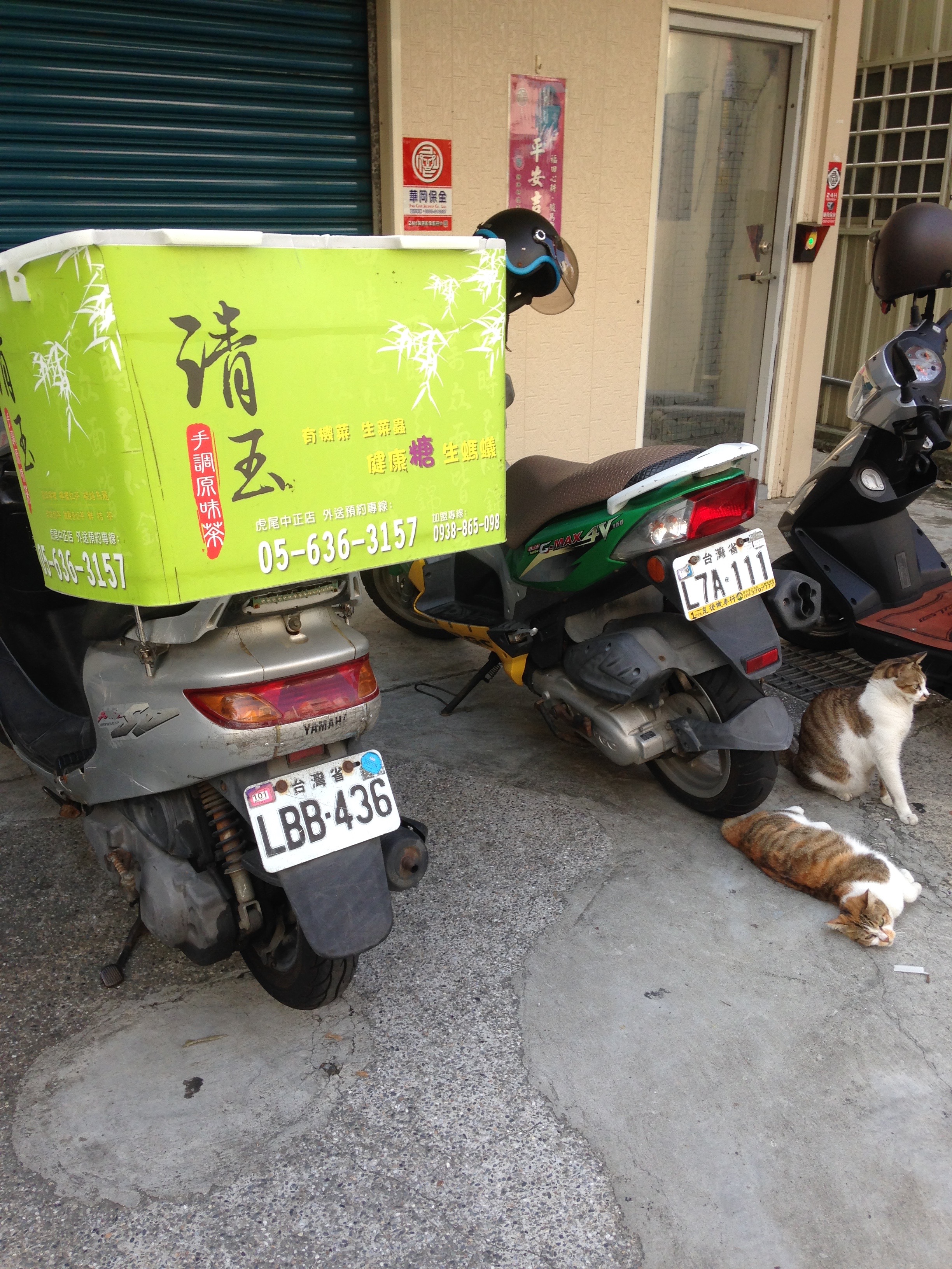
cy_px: 634
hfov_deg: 42.9
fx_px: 1210
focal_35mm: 33
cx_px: 476
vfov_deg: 55.4
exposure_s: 1/176
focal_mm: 4.12
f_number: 2.4
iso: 50
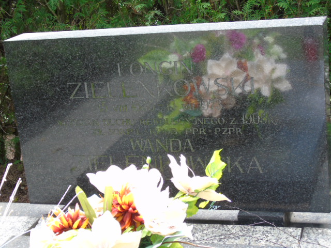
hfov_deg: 27.4
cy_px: 124
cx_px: 166
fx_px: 679
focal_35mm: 71
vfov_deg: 20.7
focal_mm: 13
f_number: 4.7
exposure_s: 1/30
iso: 100
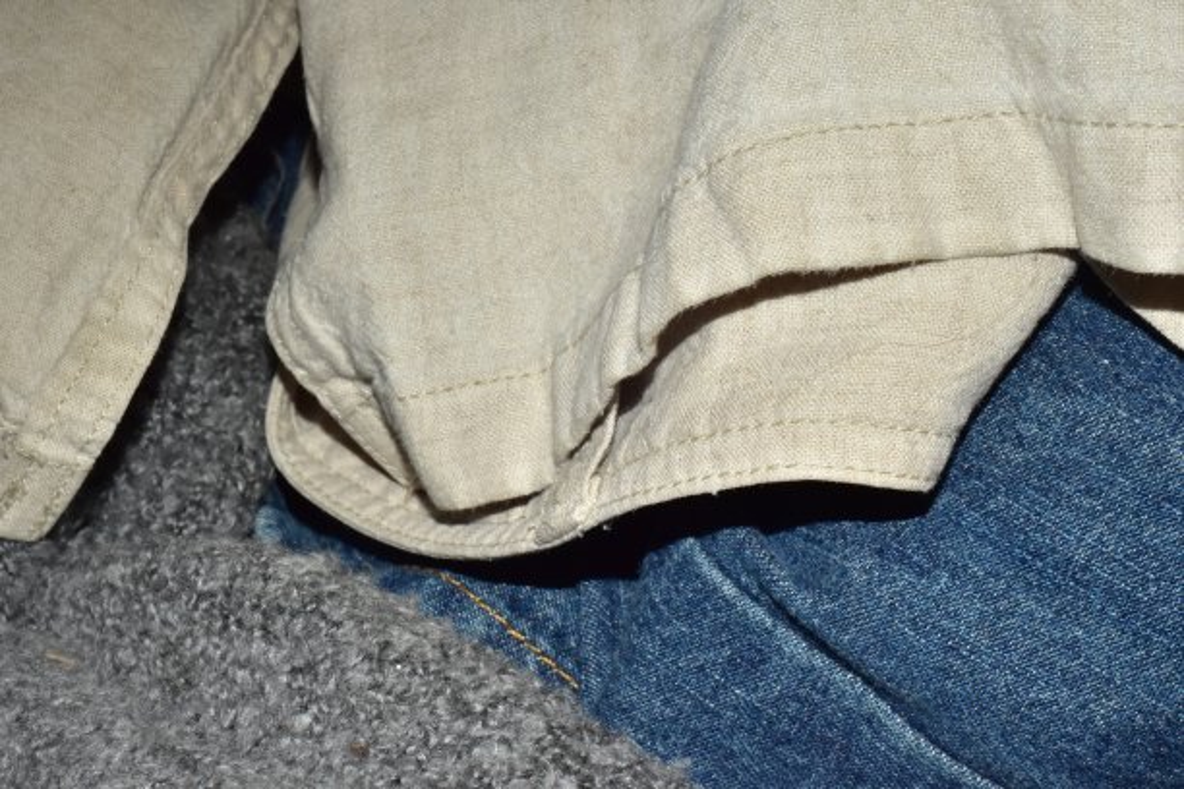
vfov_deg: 18.2
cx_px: 592
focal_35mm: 75
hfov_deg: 27.0
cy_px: 394
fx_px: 2466
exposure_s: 1/60
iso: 800
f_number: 16
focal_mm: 50
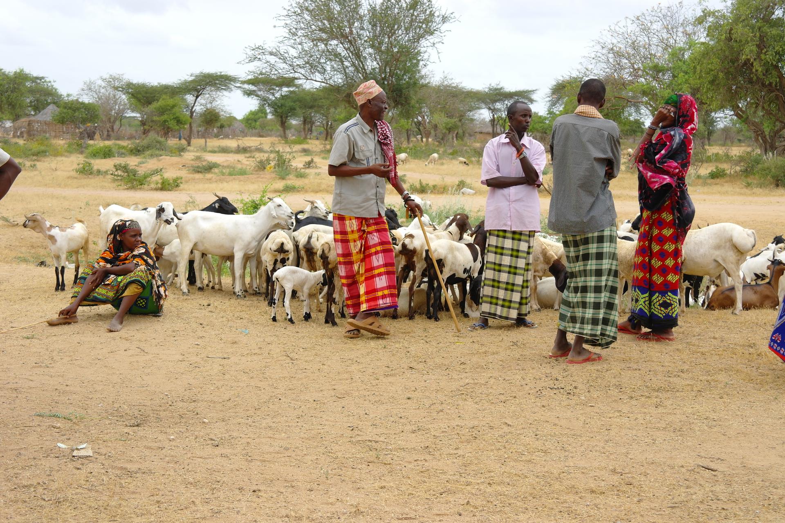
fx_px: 1220
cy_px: 262
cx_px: 392
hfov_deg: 35.7
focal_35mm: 56
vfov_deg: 24.2
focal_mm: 37
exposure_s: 1/125
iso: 100
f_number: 5.6
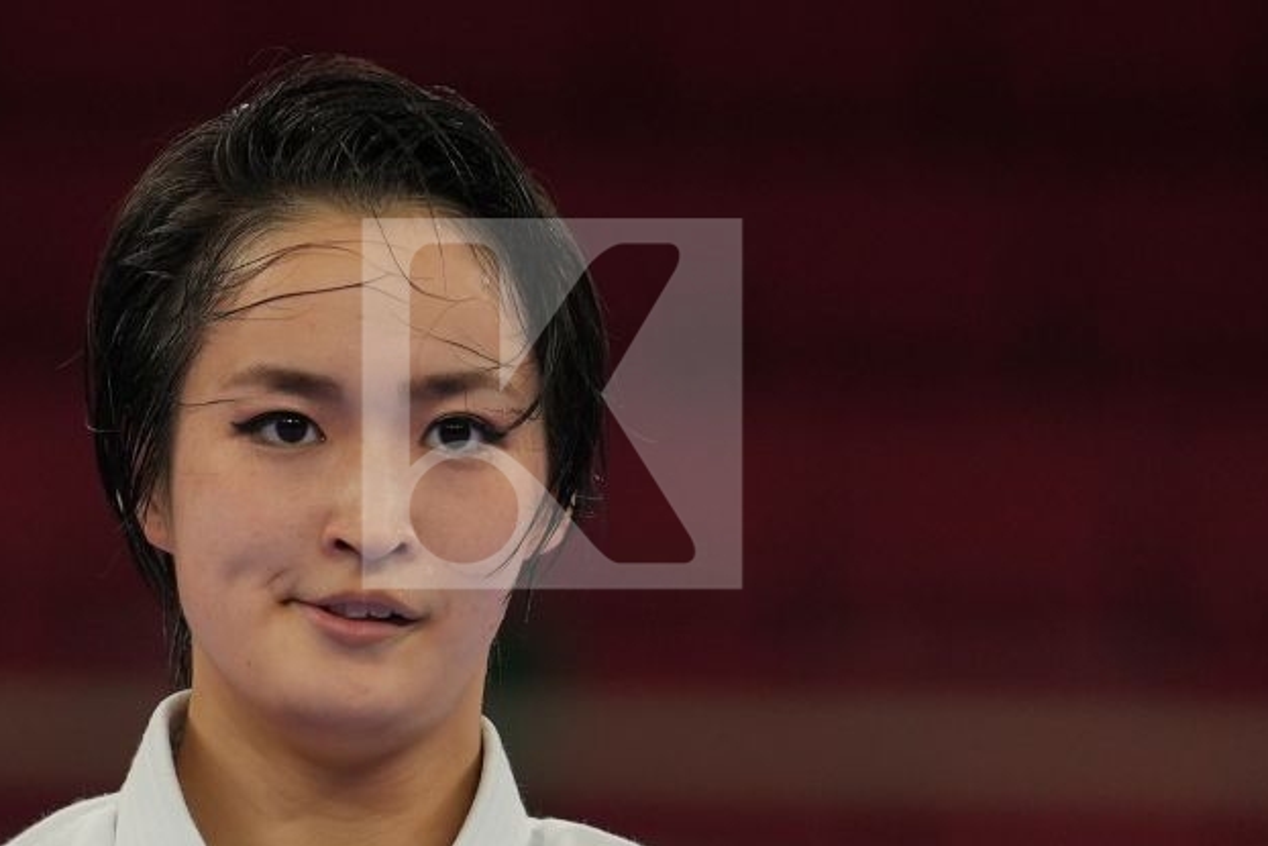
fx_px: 30578
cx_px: 552
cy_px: 1125
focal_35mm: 868
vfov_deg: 1.6
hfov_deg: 2.4
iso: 200
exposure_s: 1/500
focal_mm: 200
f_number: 2.8
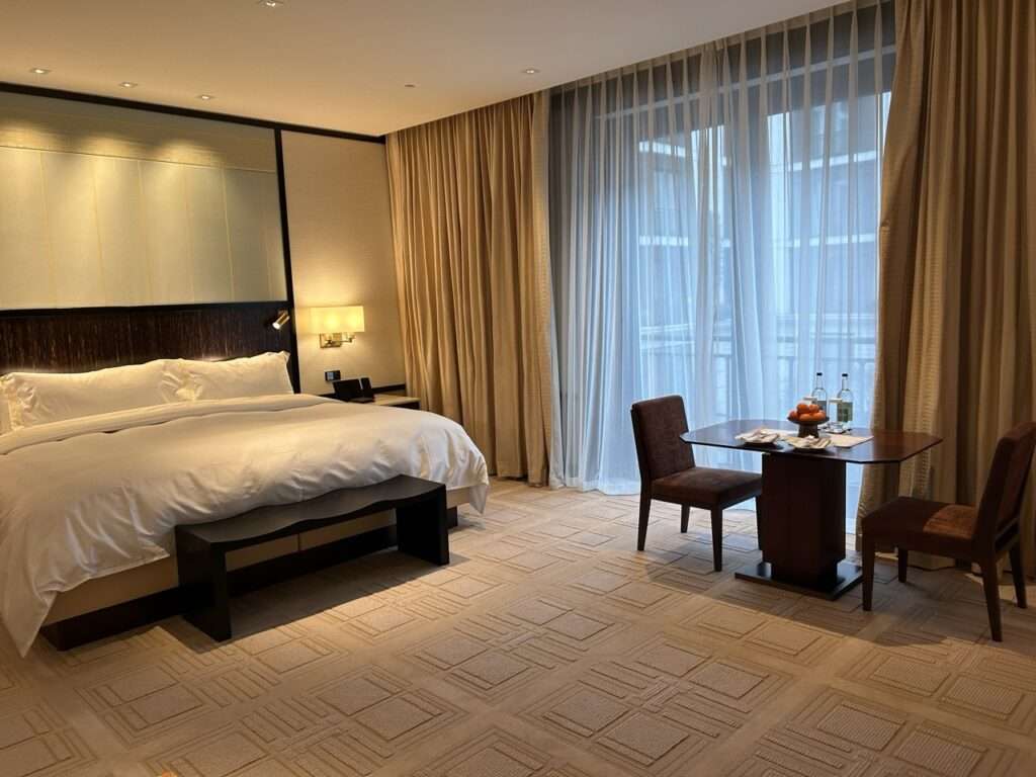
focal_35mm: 26
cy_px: 388
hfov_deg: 67.3
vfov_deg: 53.1
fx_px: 778
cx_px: 518
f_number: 1.5
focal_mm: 5.7
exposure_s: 1/100
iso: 125
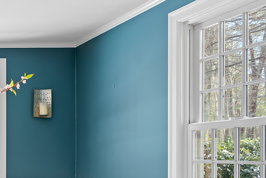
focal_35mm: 54
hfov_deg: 27.0
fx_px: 399
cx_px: -126
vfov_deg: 24.4
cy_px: 157
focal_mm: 16
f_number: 8
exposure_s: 1/1.25
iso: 125
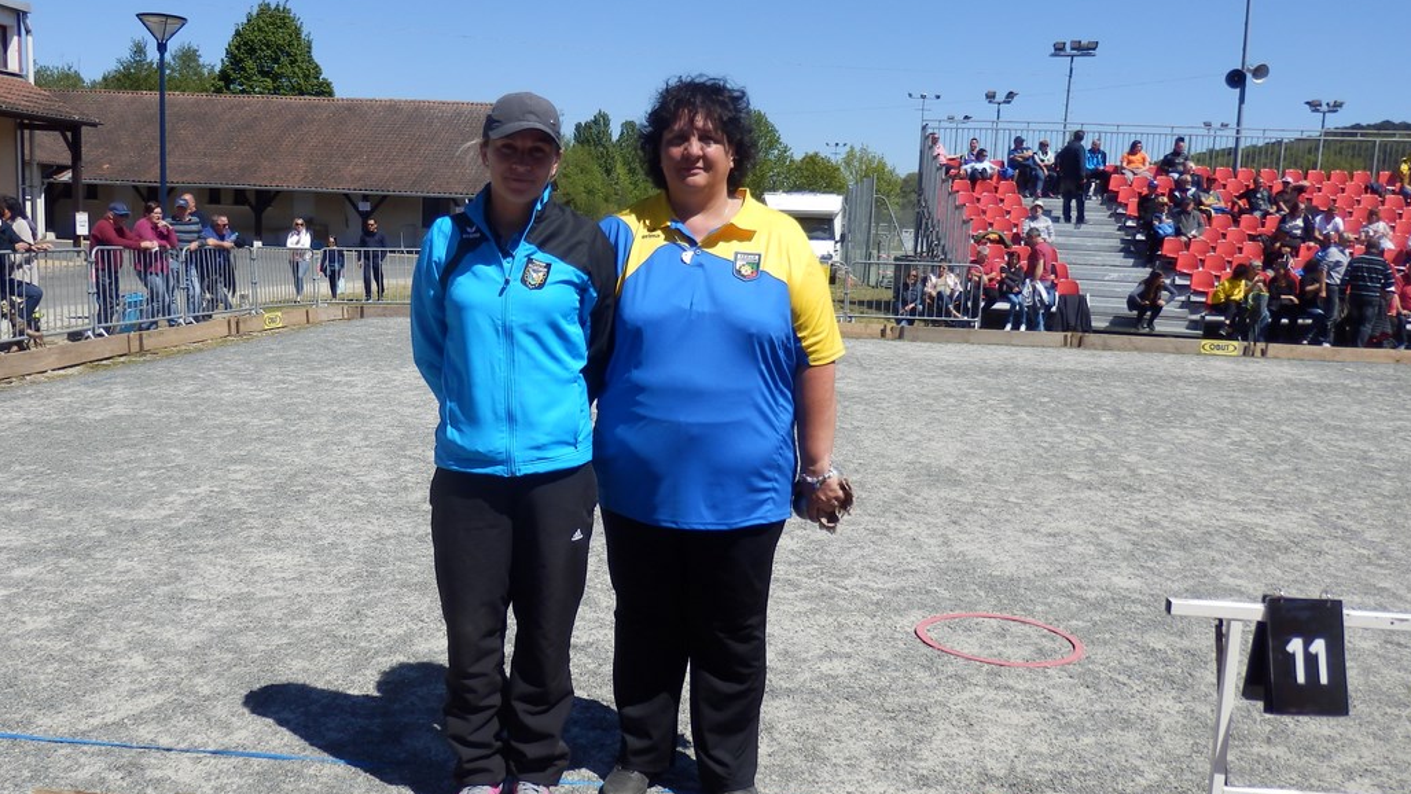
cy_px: 411
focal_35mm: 33
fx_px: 1235
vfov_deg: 35.6
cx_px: 611
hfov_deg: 59.3
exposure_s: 1/160
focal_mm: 4.5
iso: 80
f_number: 8.7
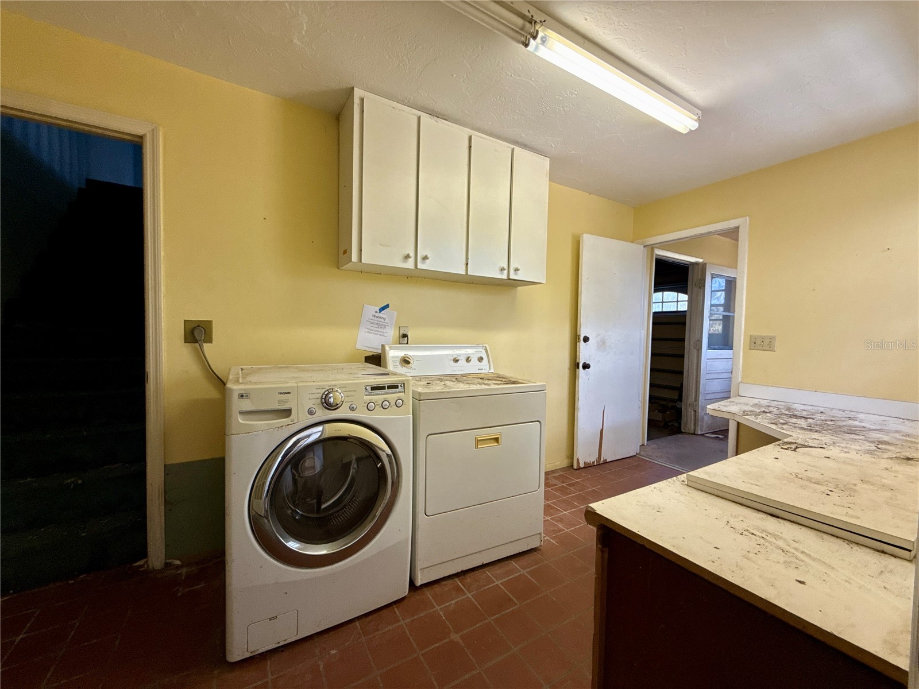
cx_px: 460
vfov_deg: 85.7
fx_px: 372
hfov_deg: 102.1
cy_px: 344
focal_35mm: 14
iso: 160
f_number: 2.2
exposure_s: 1/120
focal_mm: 2.22
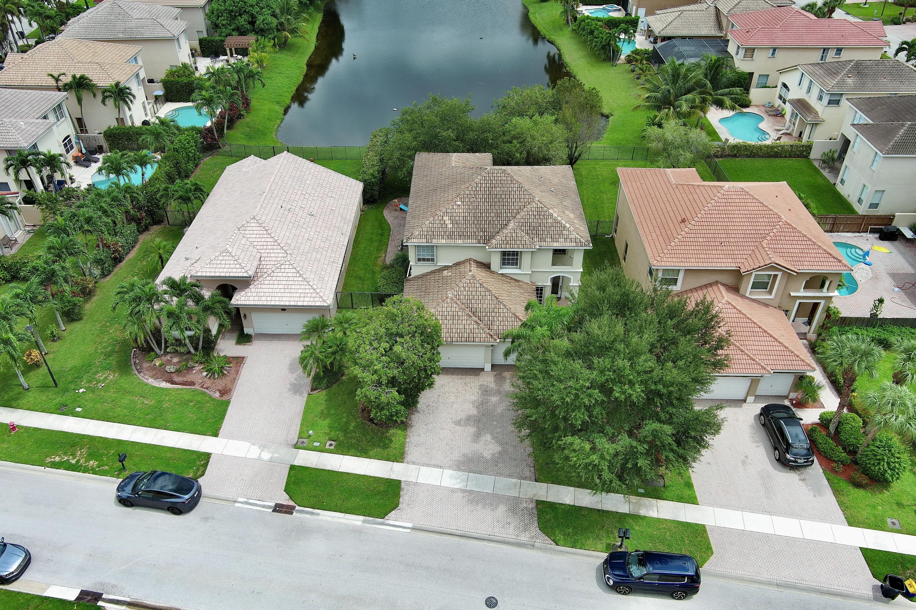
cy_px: 305
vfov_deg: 45.0
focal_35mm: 29
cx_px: 458
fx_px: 738
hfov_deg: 63.7
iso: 100
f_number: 2.8
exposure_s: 1/975
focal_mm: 10.57
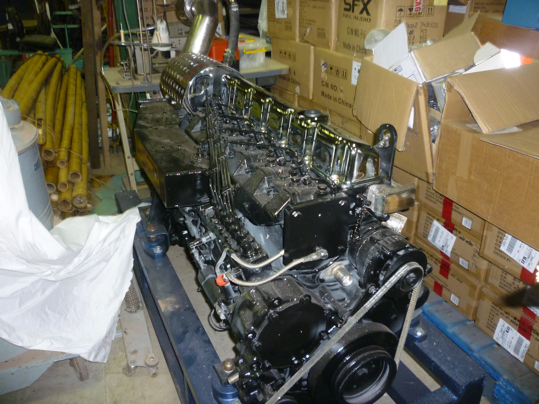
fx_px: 452
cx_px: 270
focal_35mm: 29
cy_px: 202
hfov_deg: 61.7
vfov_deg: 48.2
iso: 320
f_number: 3.3
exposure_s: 1/30
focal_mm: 5.2
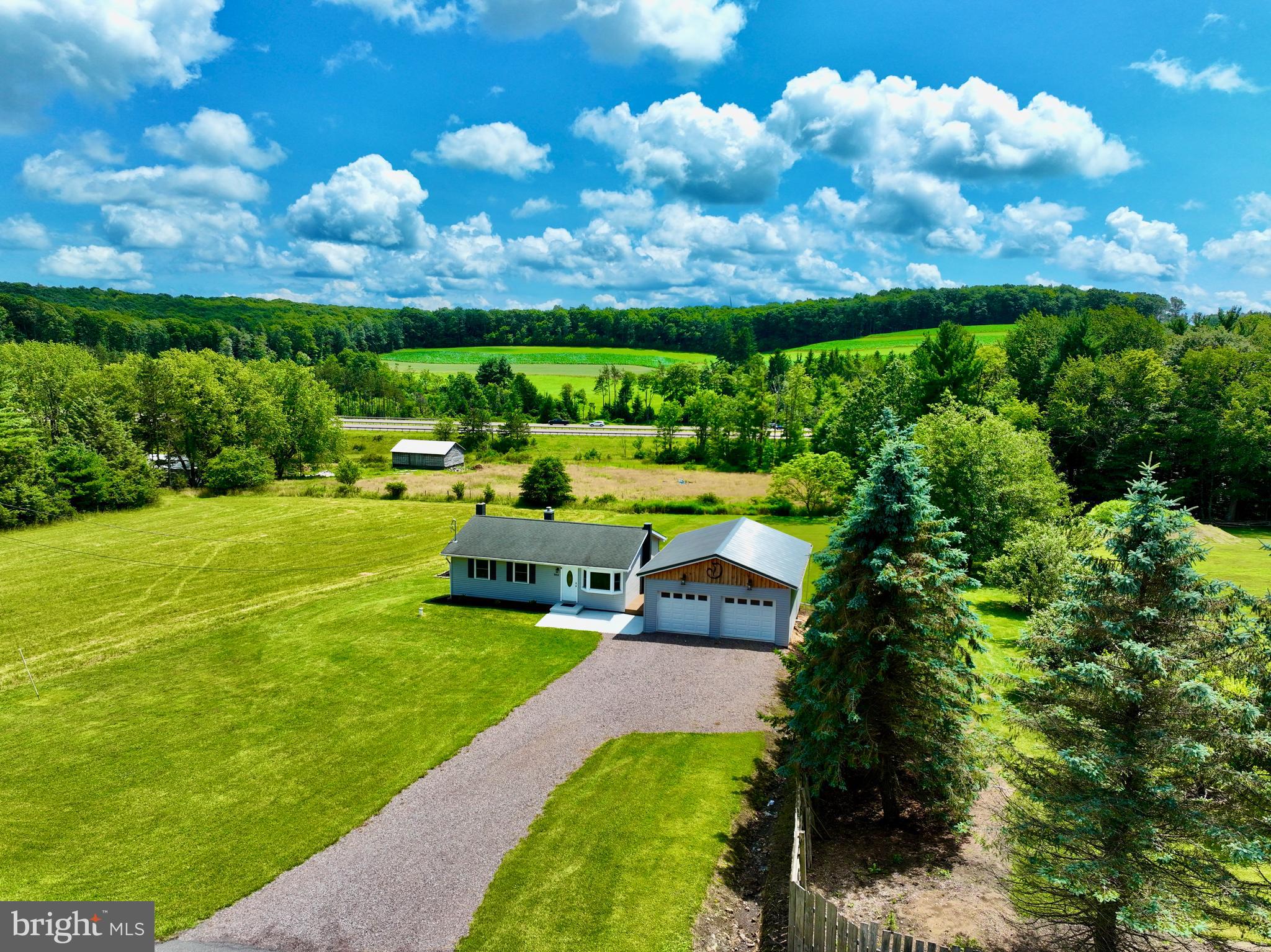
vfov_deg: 56.8
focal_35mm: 24
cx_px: 636
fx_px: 881
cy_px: 476
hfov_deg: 71.6
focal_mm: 12.29
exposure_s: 1/2500
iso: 200
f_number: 2.8
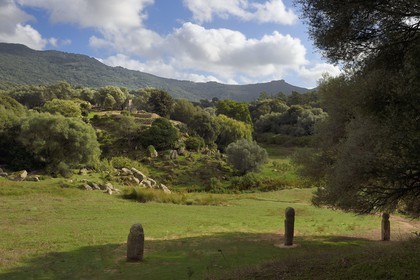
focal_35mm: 32
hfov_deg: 58.7
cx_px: 210
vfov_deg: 41.1
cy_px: 140
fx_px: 373
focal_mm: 32
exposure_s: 1/250
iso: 250
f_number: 13
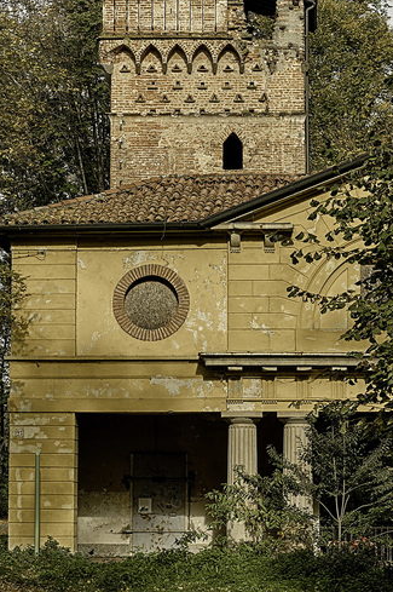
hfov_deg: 14.8
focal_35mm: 92
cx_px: 196
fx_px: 1510
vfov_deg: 22.1
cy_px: 258
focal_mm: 50
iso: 100
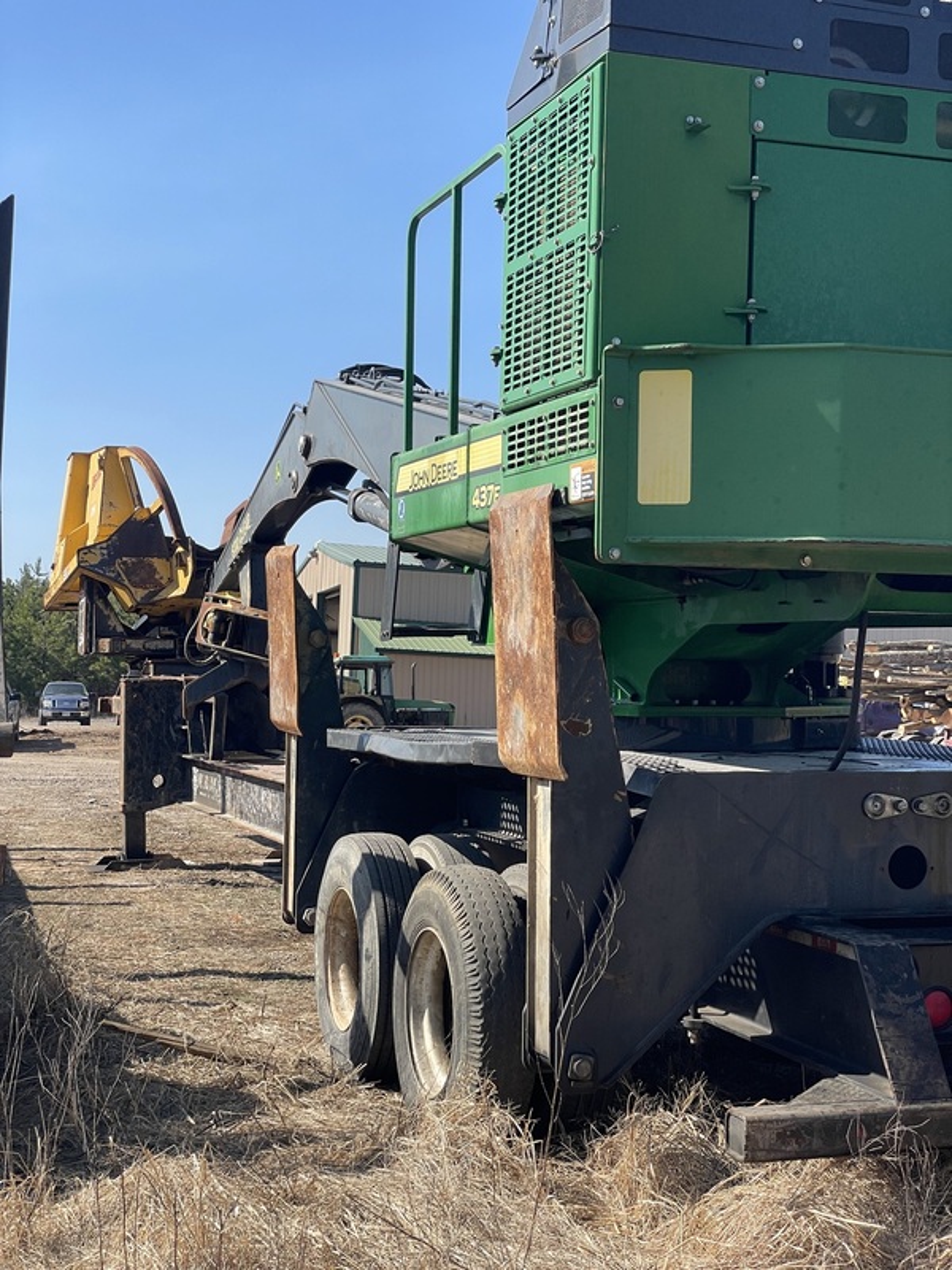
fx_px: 1907
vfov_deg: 36.8
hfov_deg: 28.0
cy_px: 635
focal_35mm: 52
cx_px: 476
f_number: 2
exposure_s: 1/1142
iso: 25
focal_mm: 6
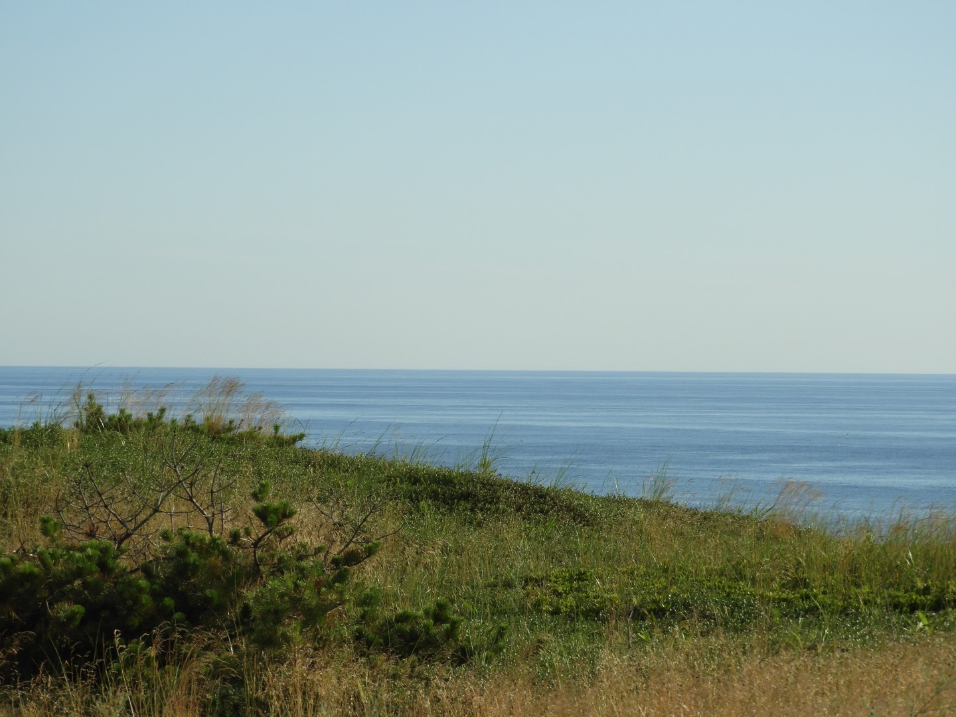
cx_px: 478
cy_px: 358
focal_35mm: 170
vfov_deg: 8.7
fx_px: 4695
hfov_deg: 11.6
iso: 100
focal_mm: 30.5
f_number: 5.2
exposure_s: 1/640
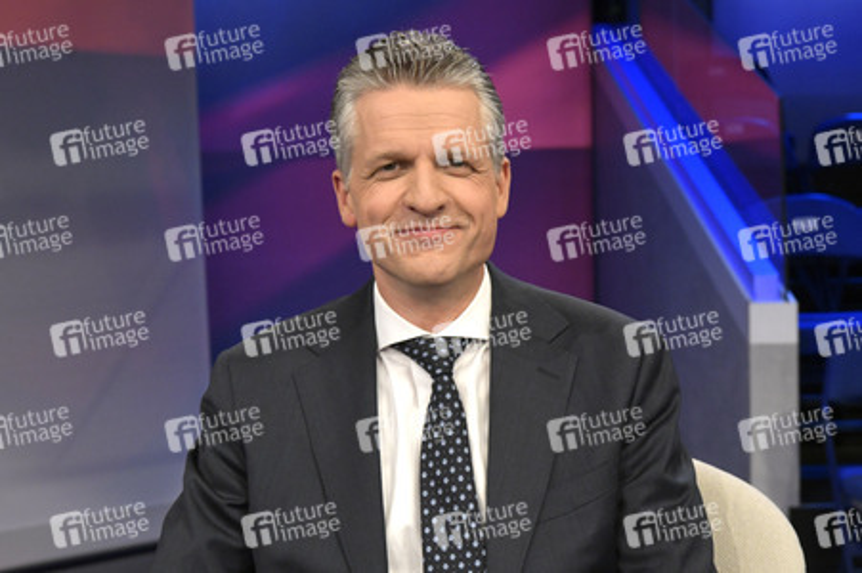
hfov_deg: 34.5
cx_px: 431
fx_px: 1388
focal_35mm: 58
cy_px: 286
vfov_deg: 23.3
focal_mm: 58
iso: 2500
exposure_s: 1/250
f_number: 6.3
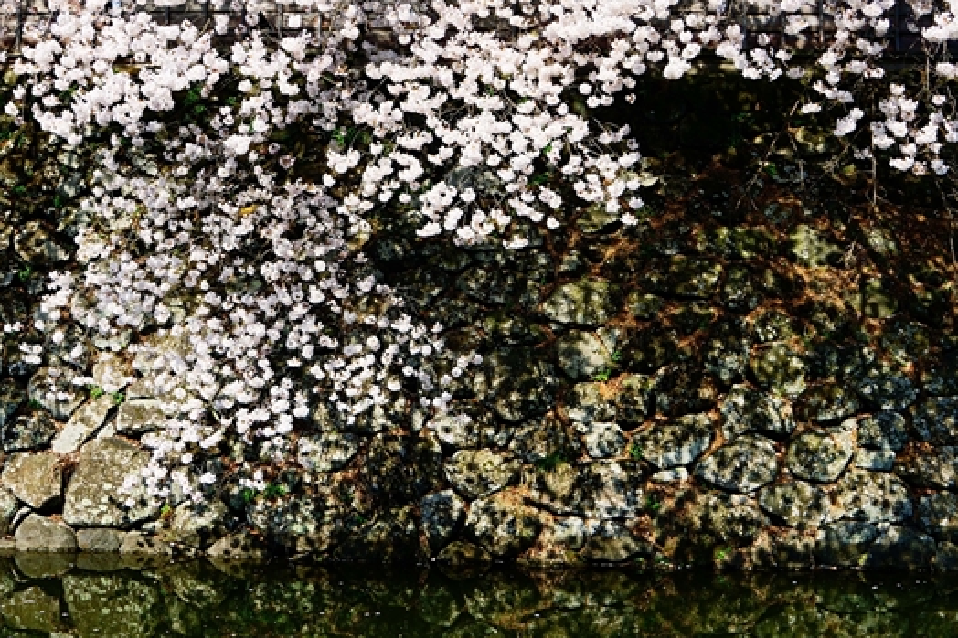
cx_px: 476
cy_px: 278
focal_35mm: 55
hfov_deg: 36.3
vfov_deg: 24.6
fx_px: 1463
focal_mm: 24
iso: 100
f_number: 8
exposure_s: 1/200
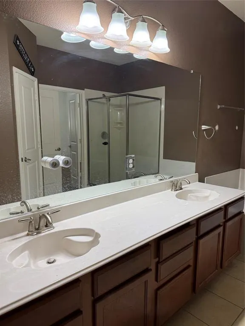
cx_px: 122
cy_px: 163
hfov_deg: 56.8
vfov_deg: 71.6
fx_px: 226
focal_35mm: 24
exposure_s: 1/120
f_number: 1.78
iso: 100
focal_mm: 6.76
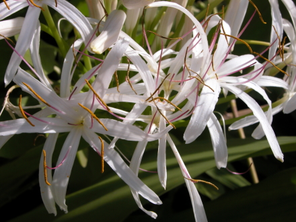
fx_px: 599
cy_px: 111
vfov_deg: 21.0
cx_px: 148
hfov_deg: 27.8
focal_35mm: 70
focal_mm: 17.8
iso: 100
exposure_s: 1/376
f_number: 7.4
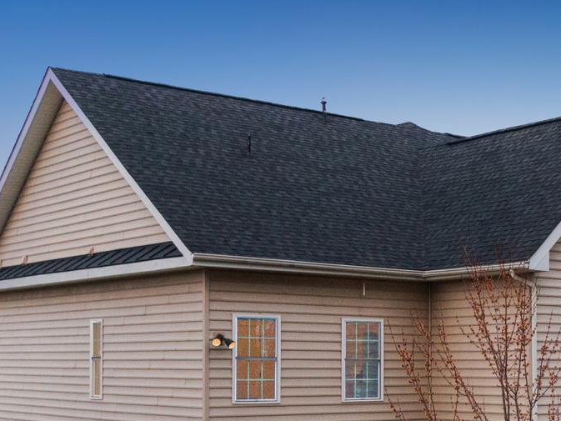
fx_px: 1183
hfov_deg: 24.8
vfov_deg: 19.9
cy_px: 365
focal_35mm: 73
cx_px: 624
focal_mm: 4.4
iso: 200
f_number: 2.8
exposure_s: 1/25
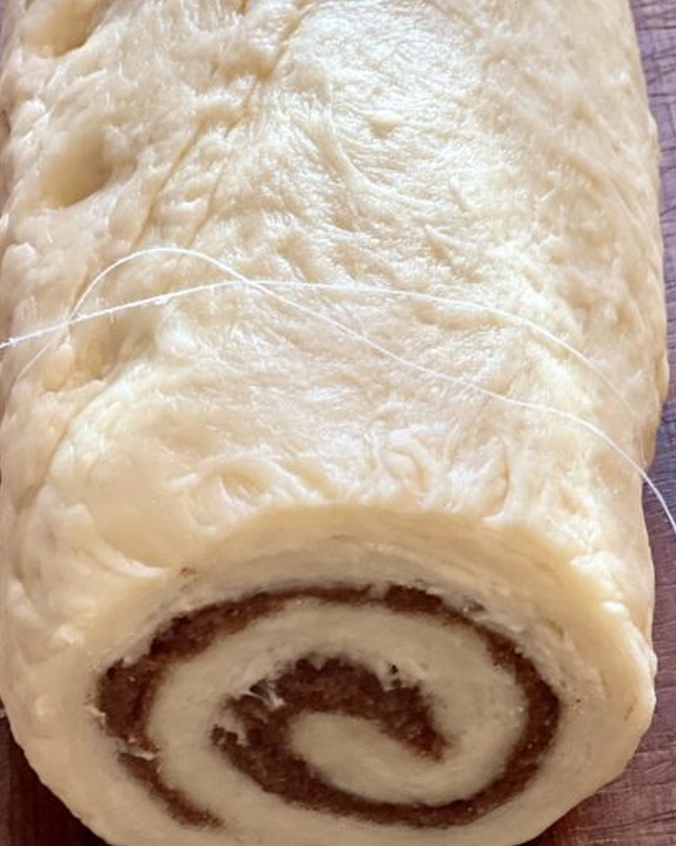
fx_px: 3730
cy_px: 569
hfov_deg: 10.4
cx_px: 334
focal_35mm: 149
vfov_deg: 12.9
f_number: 2.8
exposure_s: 1/40
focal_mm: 9
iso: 200
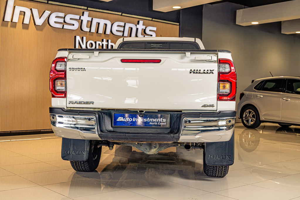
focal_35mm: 48
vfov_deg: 28.1
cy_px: 100
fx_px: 400
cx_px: 150
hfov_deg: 41.1
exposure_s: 1/200
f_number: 5.6
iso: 640
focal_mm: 48
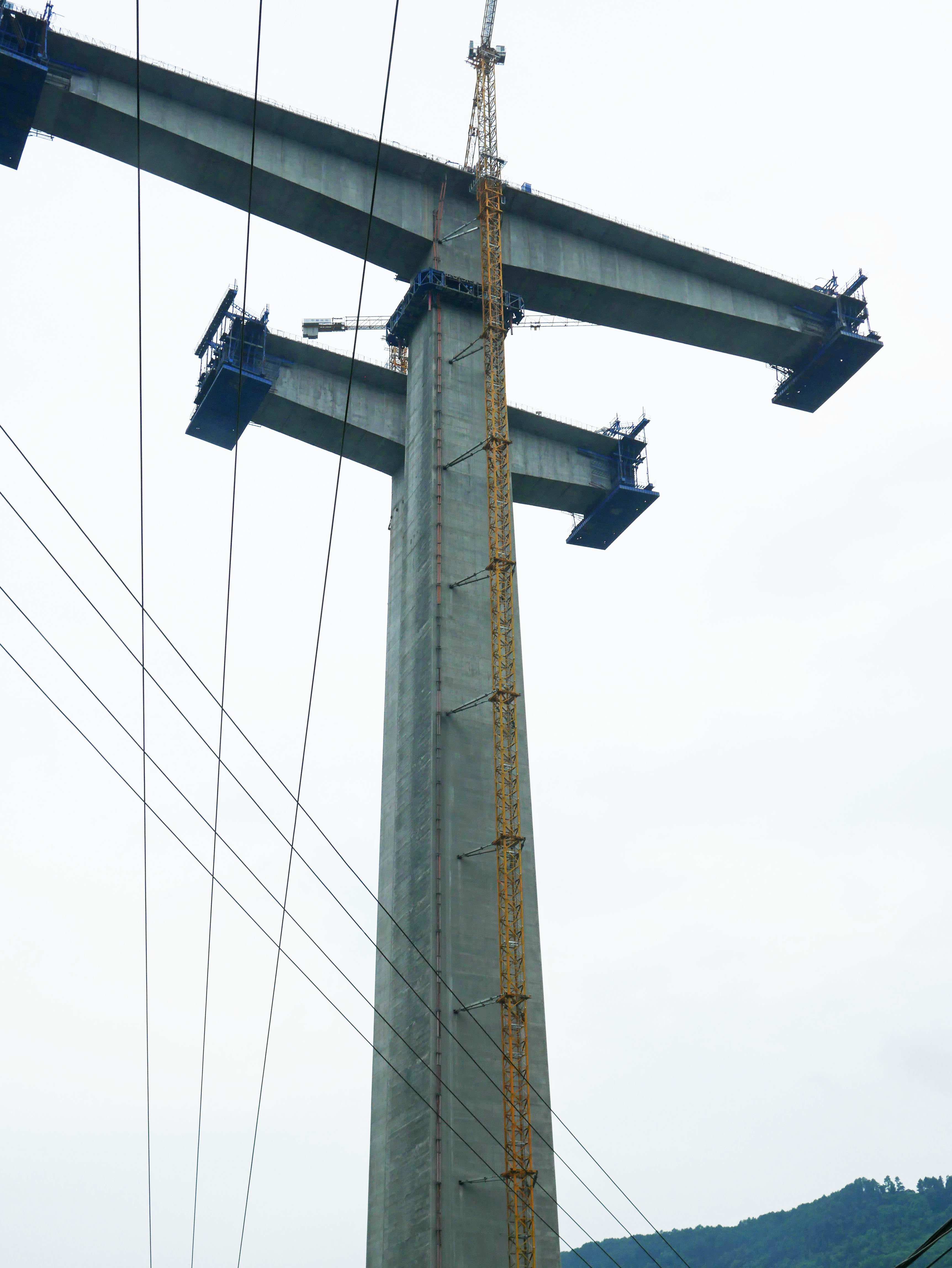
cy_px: 634
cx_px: 476
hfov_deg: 30.3
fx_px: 1759
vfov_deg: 39.6
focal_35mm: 48
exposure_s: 1/320
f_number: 9
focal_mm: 24
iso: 200
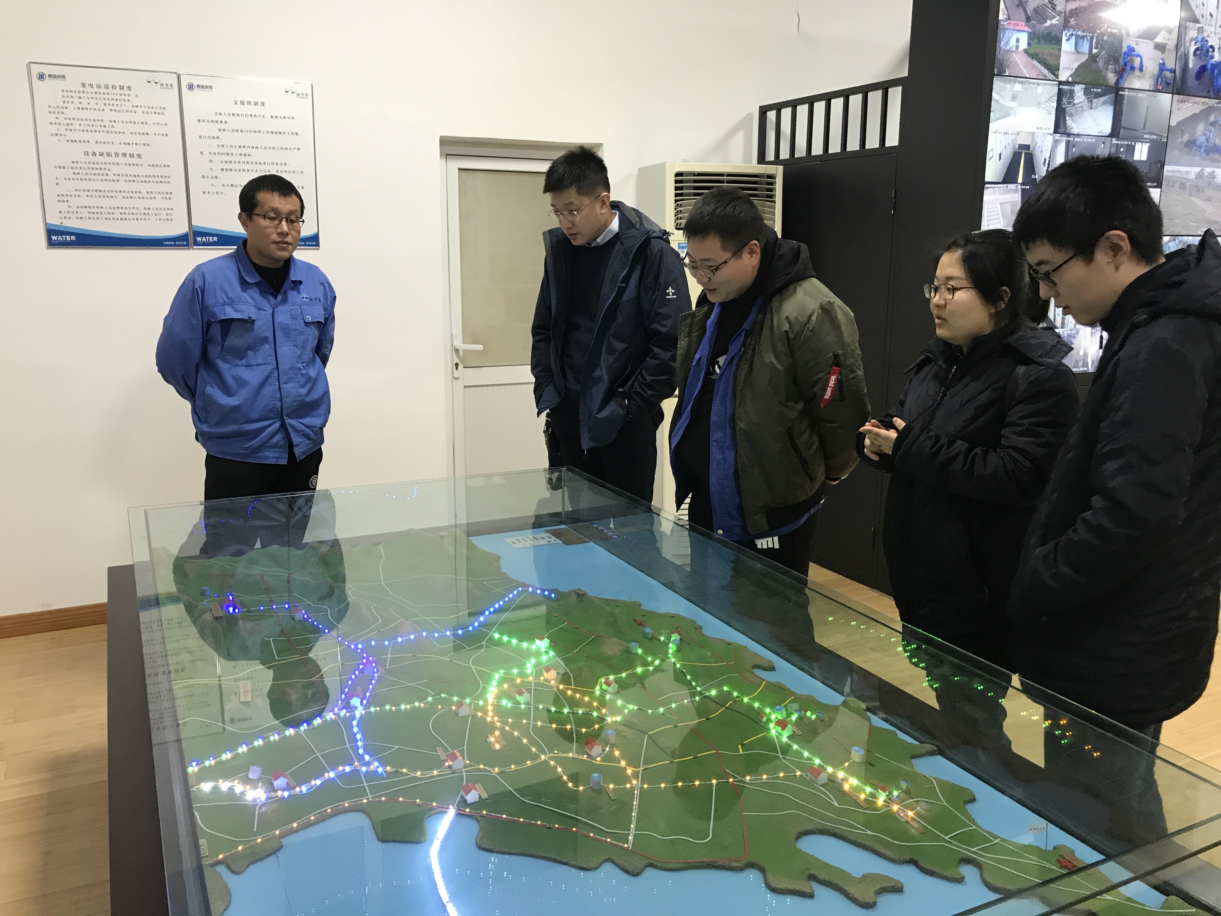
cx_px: 610
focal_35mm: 28
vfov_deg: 49.7
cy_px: 458
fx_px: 988
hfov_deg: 63.4
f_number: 1.8
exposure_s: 1/16
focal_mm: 3.99
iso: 40
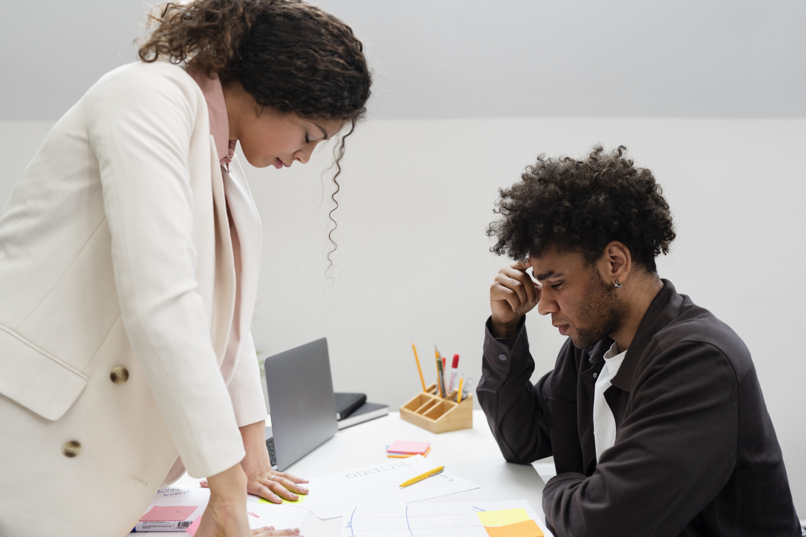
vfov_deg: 37.9
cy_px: 268
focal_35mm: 35
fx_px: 784
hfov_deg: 54.4
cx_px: 403
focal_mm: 35
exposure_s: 1/320
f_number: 2
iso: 500
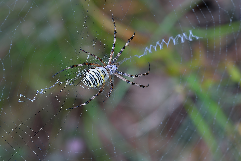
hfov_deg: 13.7
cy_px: 80
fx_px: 1004
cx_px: 120
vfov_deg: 9.2
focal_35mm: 150
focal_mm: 150
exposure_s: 1/4
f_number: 13
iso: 100
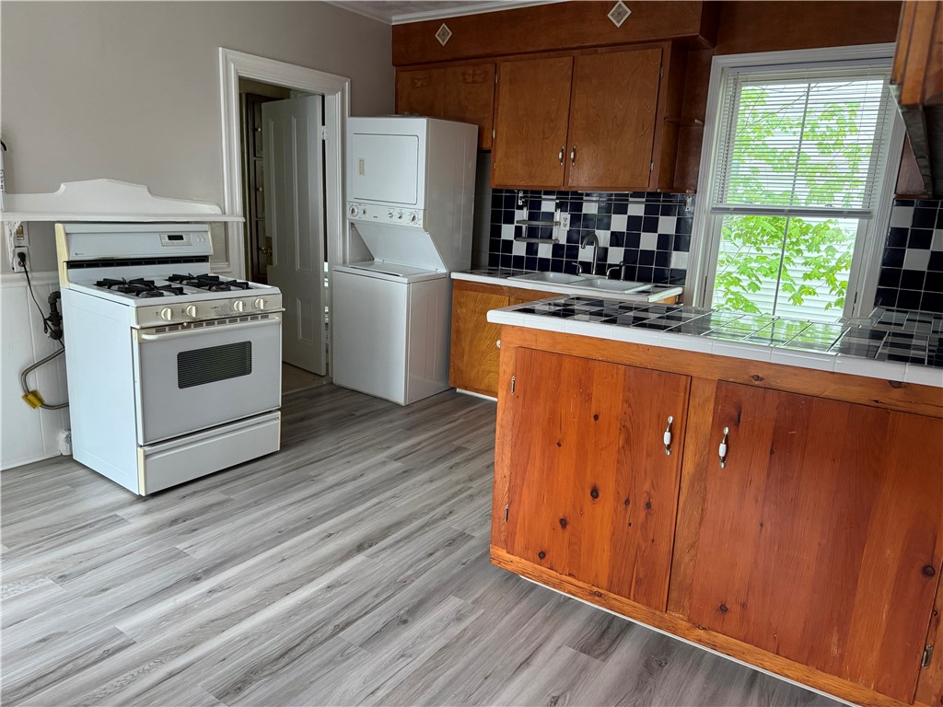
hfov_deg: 71.6
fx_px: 654
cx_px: 472
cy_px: 354
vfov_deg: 56.8
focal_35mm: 24
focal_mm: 6.76
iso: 320
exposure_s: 1/60
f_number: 1.78
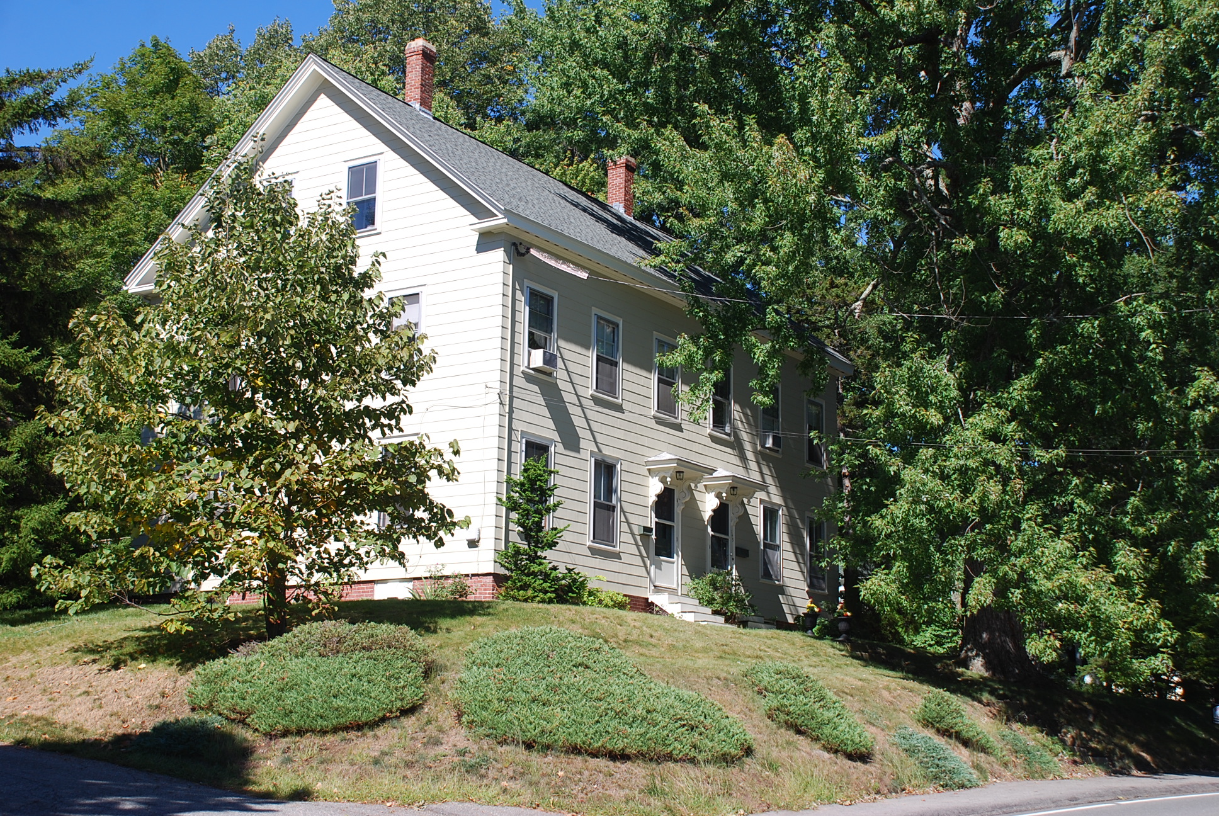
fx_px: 1627
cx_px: 610
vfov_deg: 28.2
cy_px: 408
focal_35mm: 48
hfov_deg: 41.1
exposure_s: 1/200
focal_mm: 32
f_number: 8
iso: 100
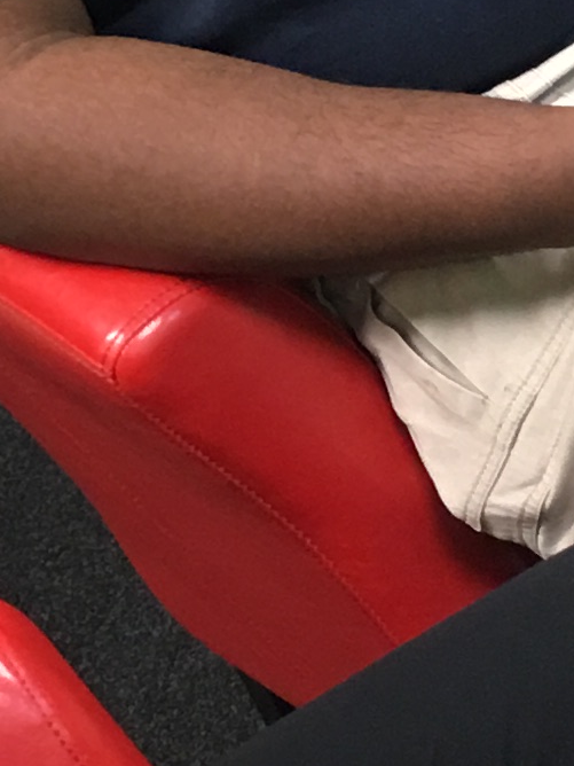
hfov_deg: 8.5
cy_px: 409
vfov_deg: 11.3
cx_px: 46
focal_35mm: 175
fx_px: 3869
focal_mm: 4.15
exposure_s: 1/15
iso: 64
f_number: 2.2
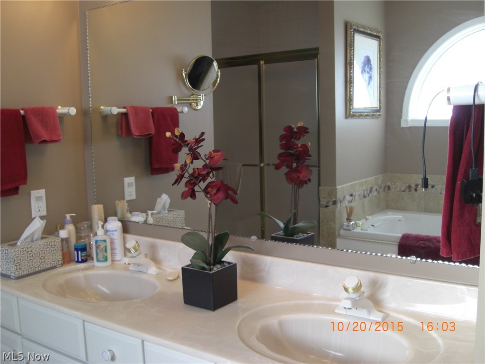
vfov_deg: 37.7
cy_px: 182
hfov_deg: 49.0
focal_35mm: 38
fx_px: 532
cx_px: 242
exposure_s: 1/100
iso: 200
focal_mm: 7.9
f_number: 2.8
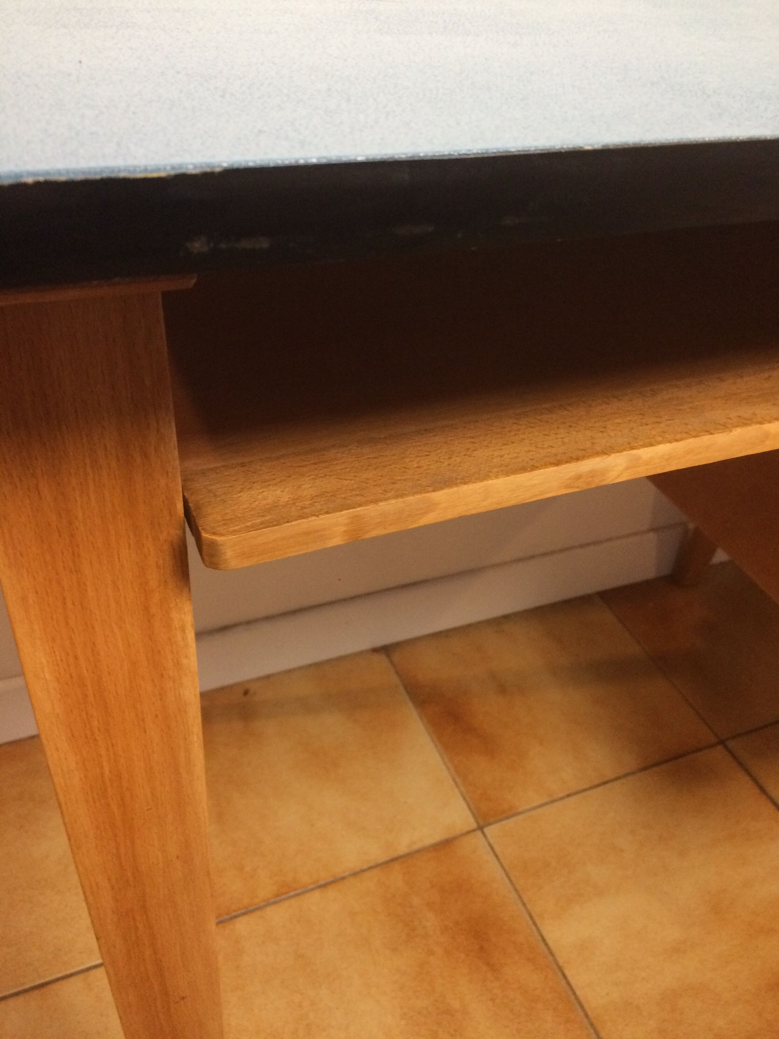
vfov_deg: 61.7
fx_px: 870
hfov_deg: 48.2
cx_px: 390
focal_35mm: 29
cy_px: 520
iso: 320
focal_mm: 4.15
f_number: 2.2
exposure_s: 1/33
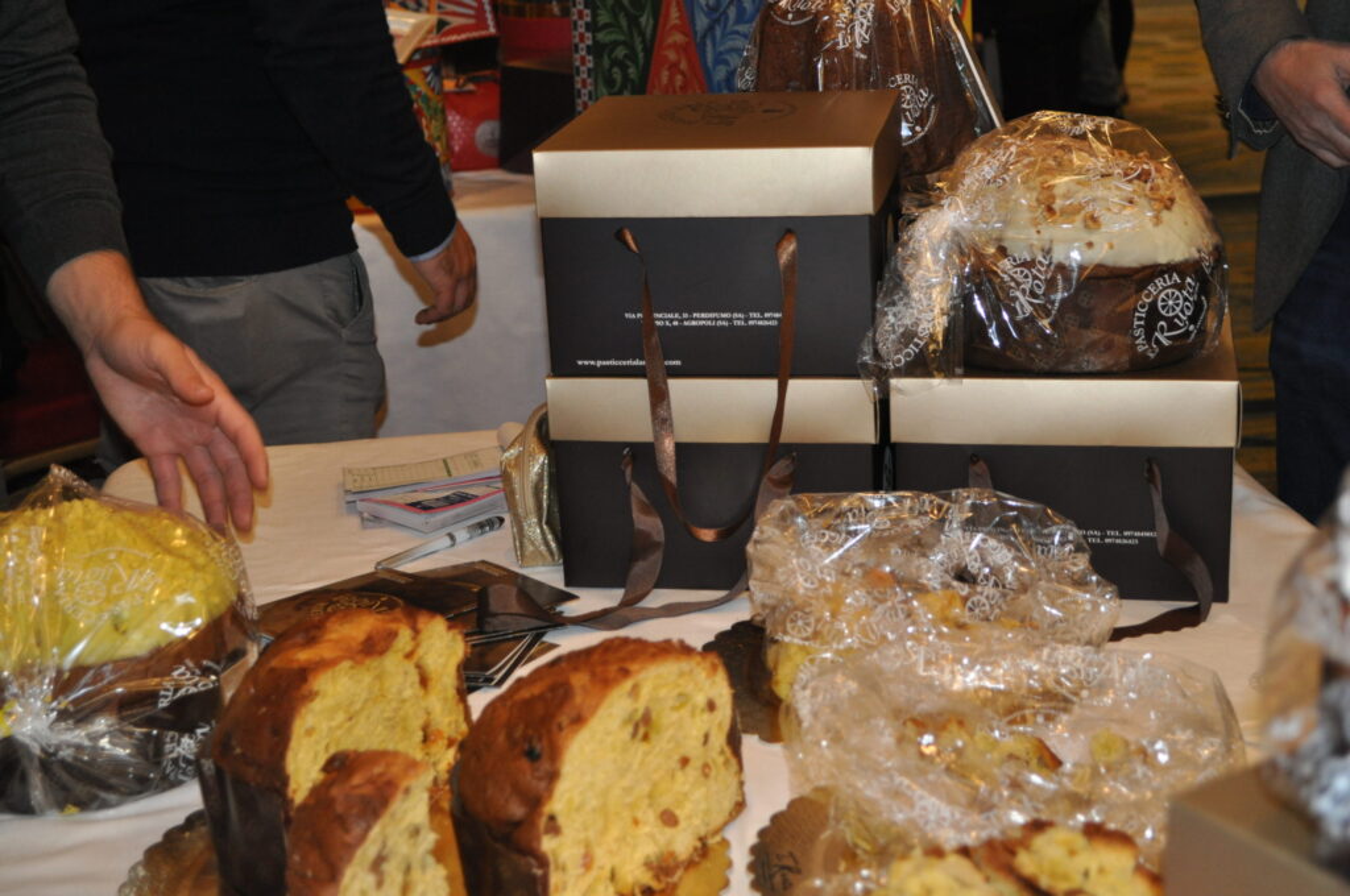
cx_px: 675
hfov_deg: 36.9
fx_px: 2022
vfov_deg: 25.0
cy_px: 448
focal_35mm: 54
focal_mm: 36
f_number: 5
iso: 800
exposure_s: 1/60
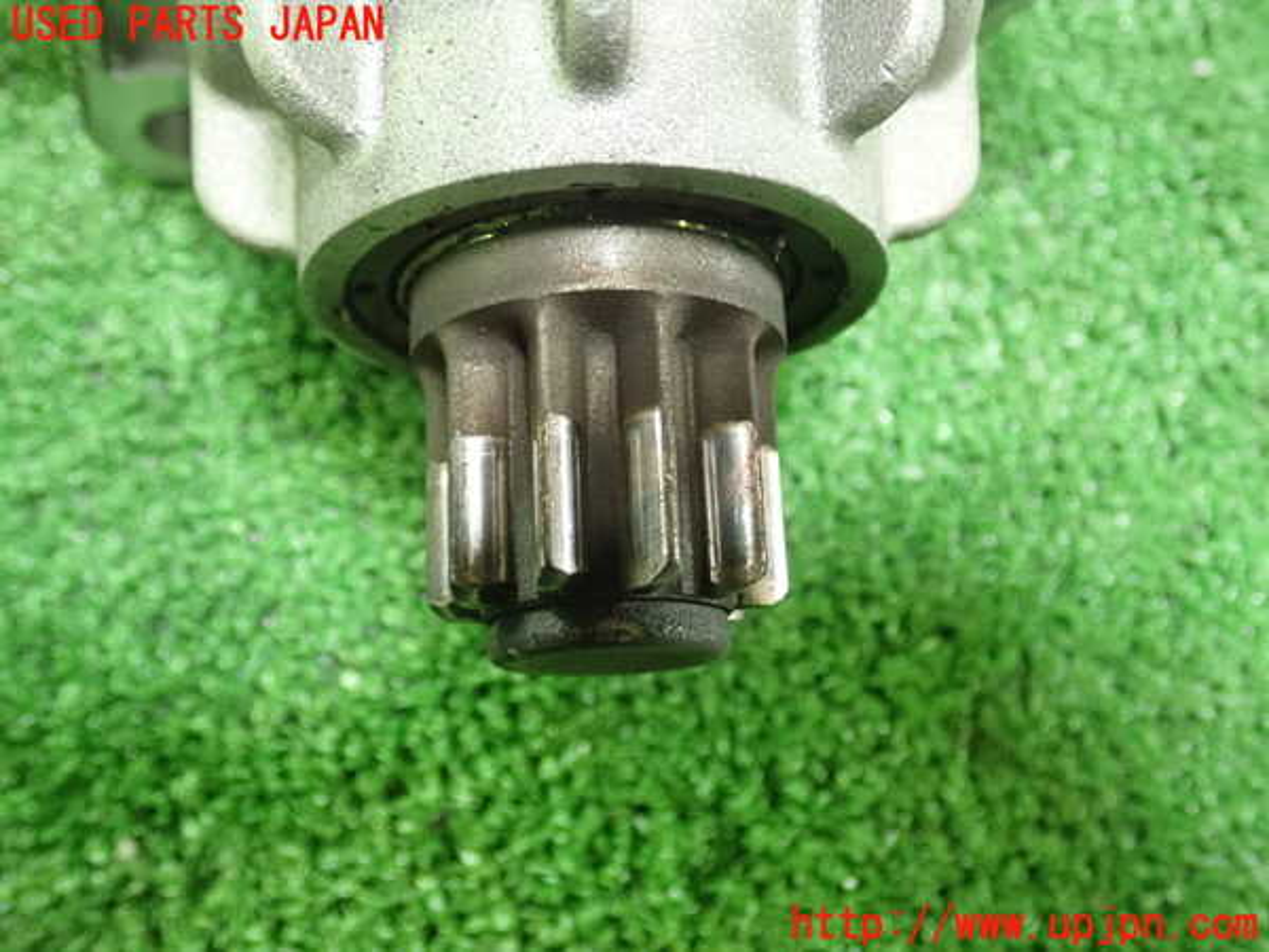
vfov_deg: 40.7
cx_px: 634
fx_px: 1283
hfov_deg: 52.6
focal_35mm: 35
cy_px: 476
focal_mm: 6.42
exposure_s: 1/30
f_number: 2.6
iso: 1600
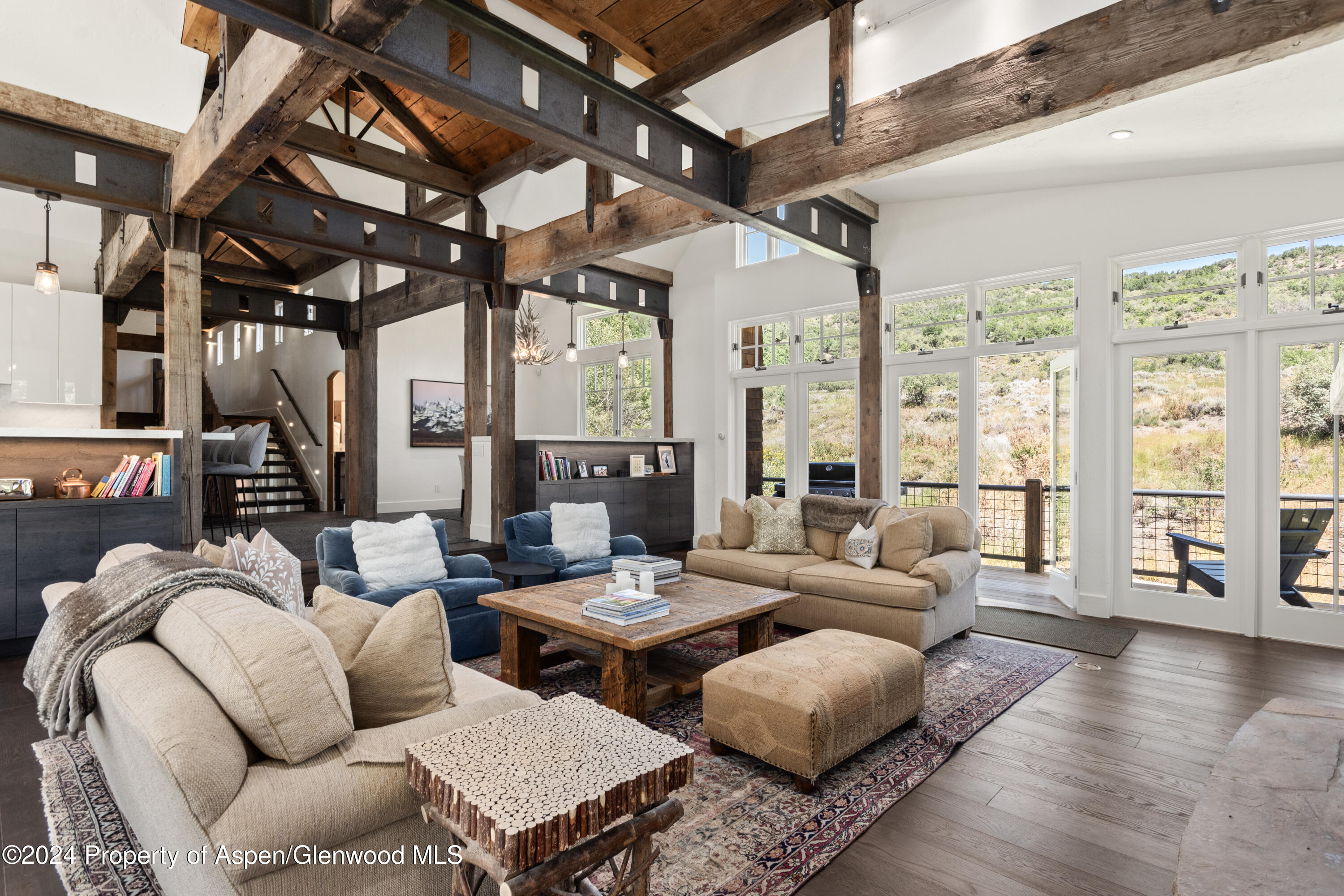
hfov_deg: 86.9
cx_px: 672
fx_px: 709
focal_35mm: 19
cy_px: 448
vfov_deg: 64.6
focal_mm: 19
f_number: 7.1
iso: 640
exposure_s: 1/20
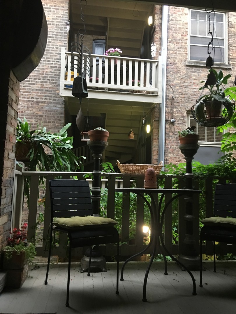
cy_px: 157
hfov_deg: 48.2
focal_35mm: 29
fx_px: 264
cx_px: 118
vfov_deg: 61.7
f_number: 2.2
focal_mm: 4.15
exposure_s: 1/10
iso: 80
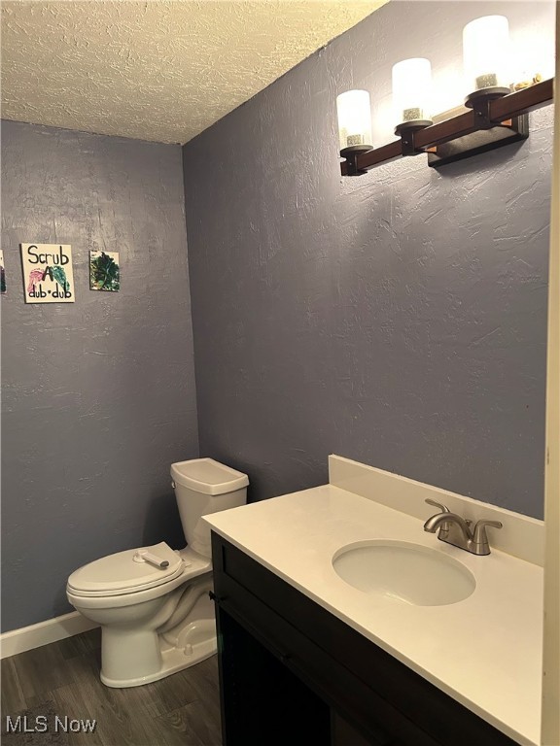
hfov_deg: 53.1
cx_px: 280
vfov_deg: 67.3
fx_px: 561
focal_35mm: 26
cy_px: 373
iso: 400
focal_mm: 5.7
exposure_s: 1/60
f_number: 1.5
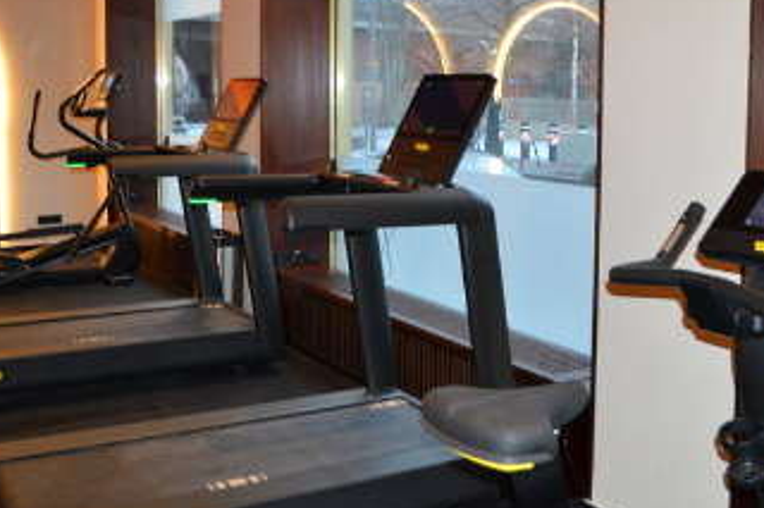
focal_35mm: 45
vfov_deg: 29.5
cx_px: 382
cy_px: 154
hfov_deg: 43.6
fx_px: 954
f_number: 3.8
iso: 1100
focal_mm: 20
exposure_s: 1/60
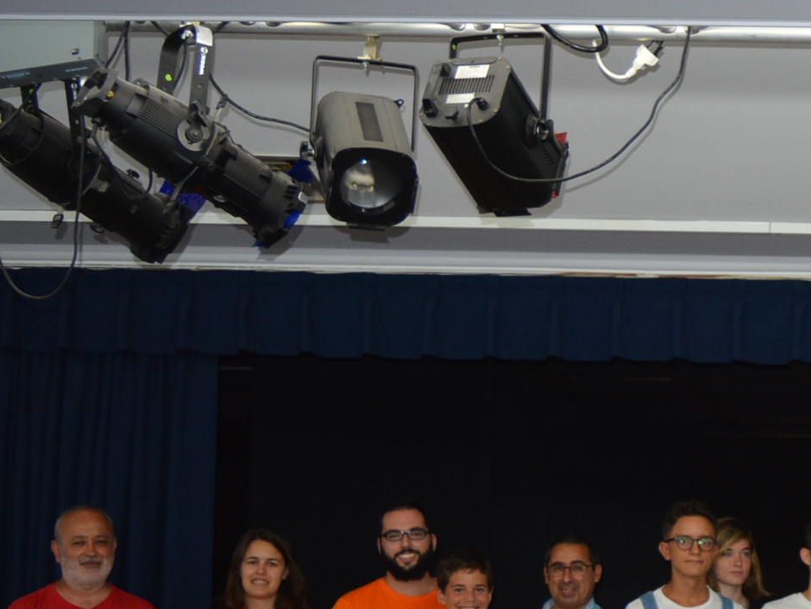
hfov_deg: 17.5
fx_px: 2343
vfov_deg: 14.6
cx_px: 1253
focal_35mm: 100
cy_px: 548
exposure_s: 1/60
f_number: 3.8
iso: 450
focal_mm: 22
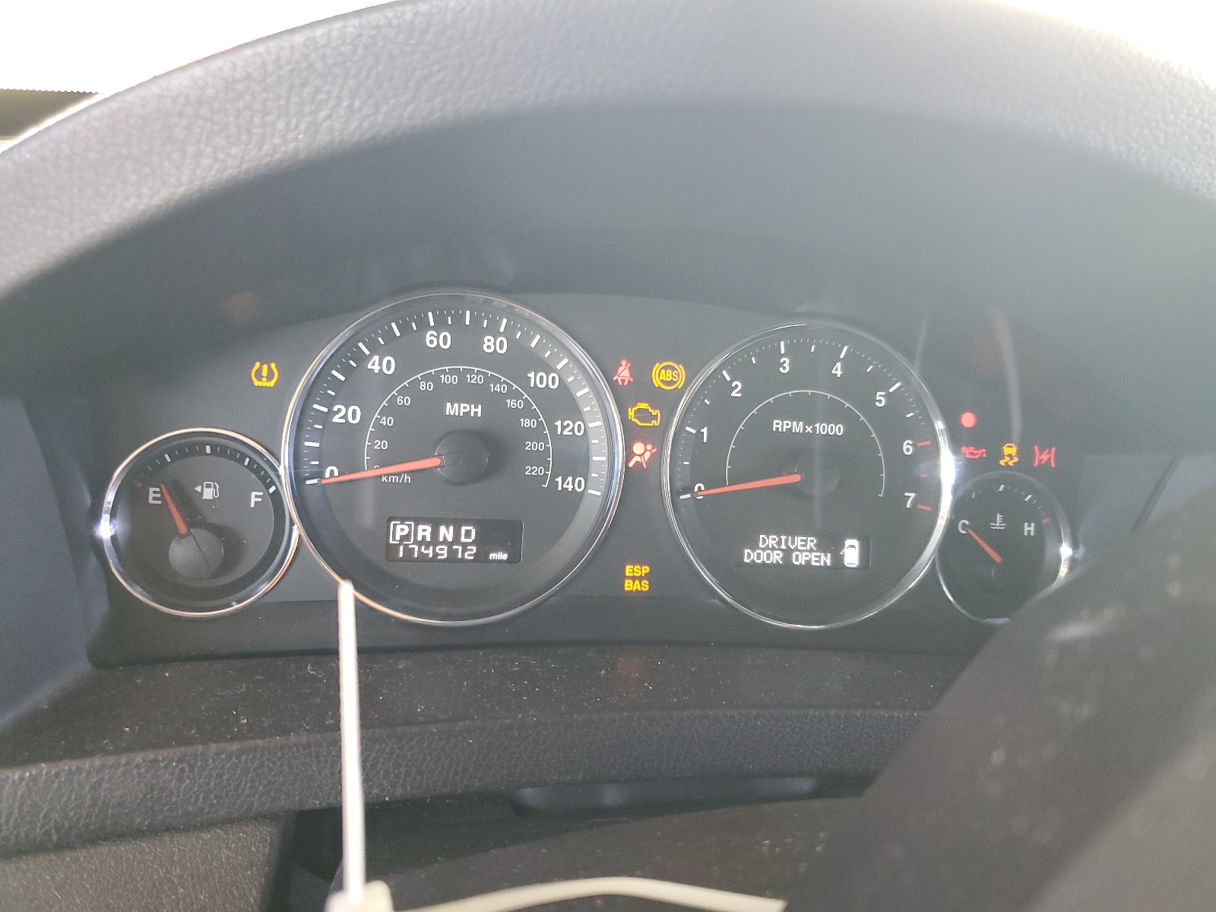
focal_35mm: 26
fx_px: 913
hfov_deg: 67.3
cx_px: 608
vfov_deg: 53.1
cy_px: 456
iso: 206
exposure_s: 1/60.2
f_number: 1.5
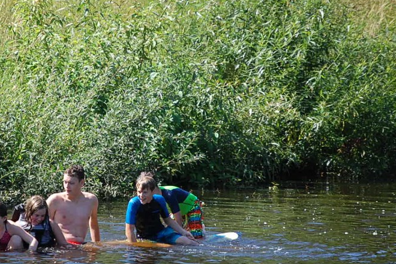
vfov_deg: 3.2
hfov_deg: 4.8
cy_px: 139
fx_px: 4727
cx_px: 119
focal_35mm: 430
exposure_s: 1/640
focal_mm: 185
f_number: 5.6
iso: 400
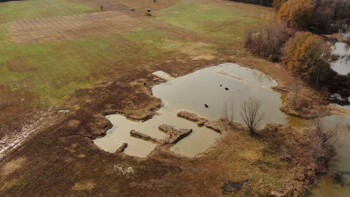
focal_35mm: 35
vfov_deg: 33.5
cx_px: 172
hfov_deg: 56.6
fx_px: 325
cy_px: 70
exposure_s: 1/20
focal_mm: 5.33
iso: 200
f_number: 3.1
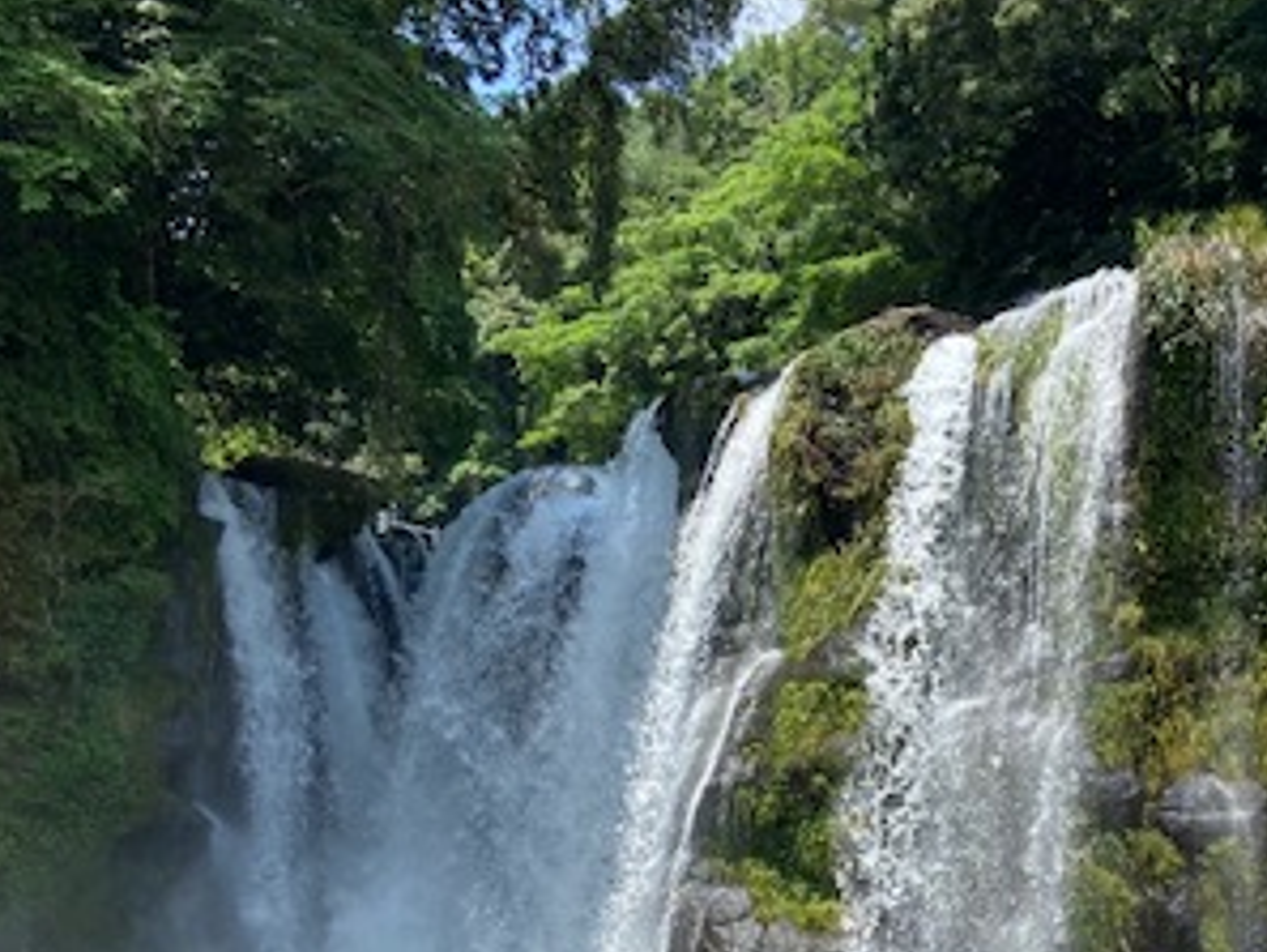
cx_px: 806
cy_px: 935
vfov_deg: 25.0
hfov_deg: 34.1
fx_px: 2051
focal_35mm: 56
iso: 32
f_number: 1.8
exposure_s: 1/1258
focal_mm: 4.25
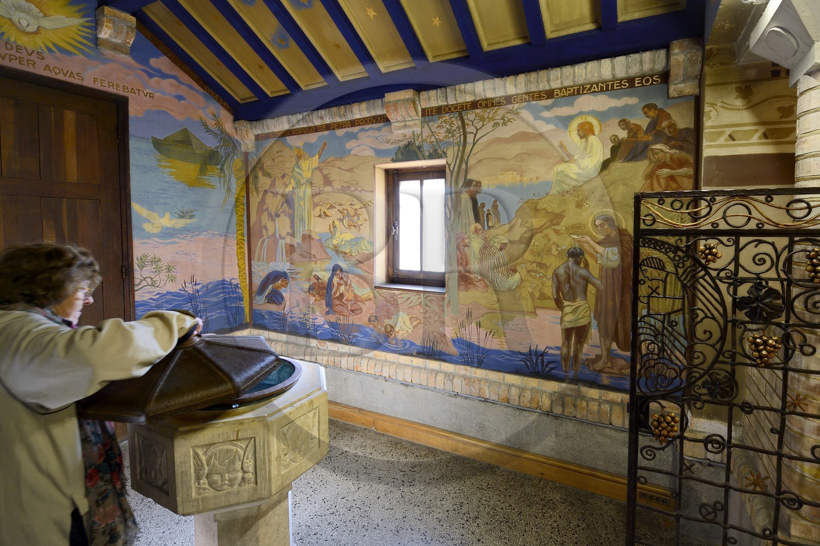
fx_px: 342
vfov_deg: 77.3
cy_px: 273
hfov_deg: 100.4
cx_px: 410
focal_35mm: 15
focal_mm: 15
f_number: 5
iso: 800
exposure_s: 1/40
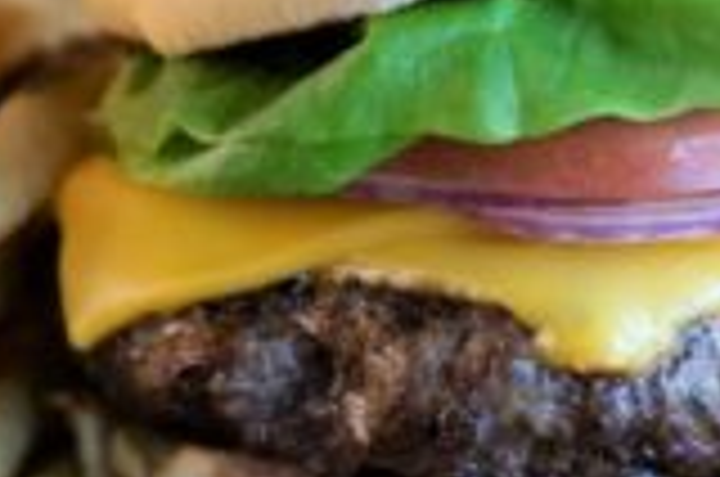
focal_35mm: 149
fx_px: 2974
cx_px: 194
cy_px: 270
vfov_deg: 9.2
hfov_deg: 13.8
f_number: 4
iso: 800
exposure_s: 1/160
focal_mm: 30
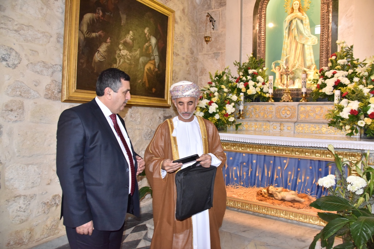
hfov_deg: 73.7
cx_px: 187
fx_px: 249
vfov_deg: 53.1
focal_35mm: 24
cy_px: 124
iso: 2500
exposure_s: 1/60
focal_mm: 24
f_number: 6.3
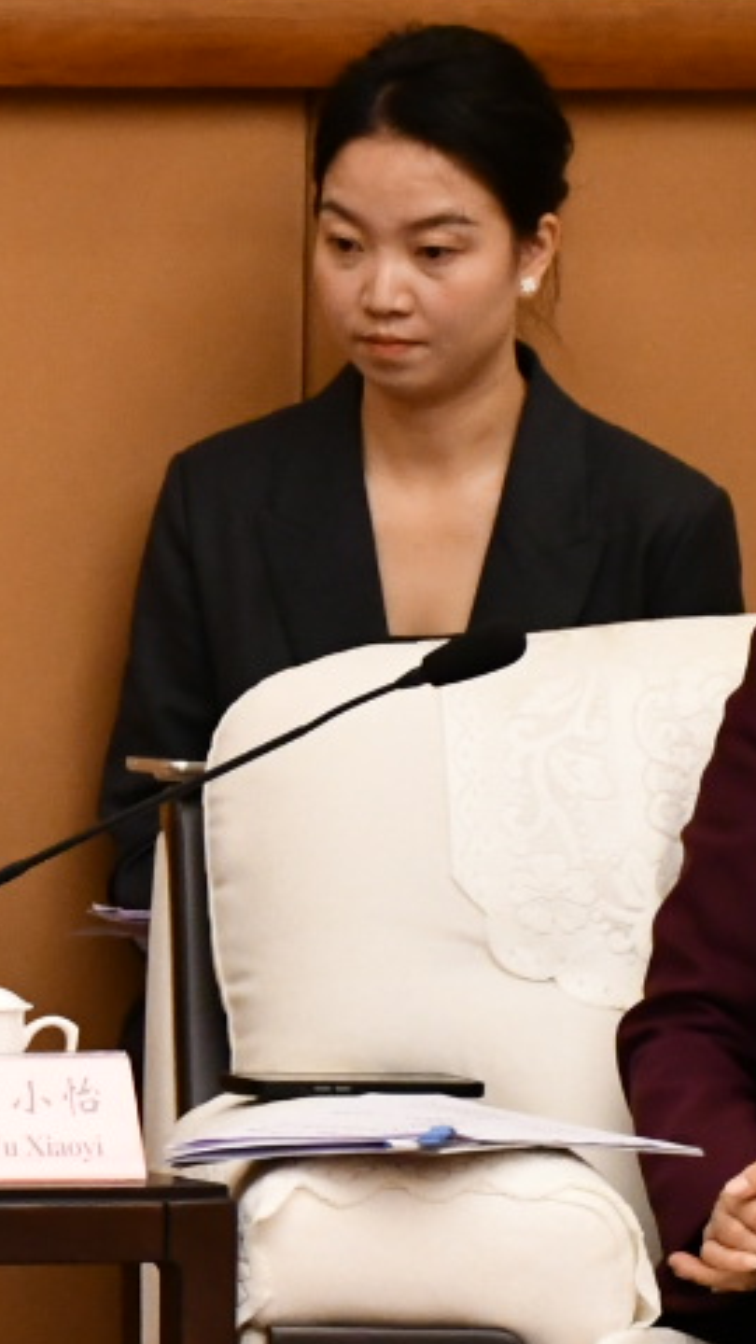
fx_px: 12473
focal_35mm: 350
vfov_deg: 6.2
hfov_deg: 3.5
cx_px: -484
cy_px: 1002
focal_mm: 66
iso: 3200
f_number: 5
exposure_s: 1/250
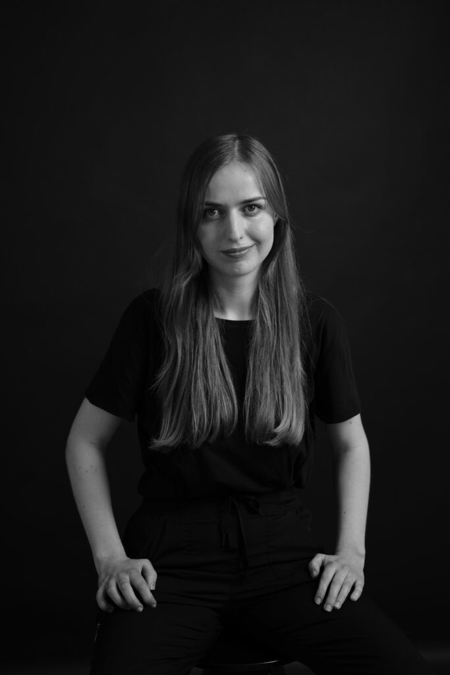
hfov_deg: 26.0
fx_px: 975
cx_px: 225
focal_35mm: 52
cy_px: 338
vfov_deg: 38.2
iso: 160
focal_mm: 52
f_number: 2.8
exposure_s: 1/125
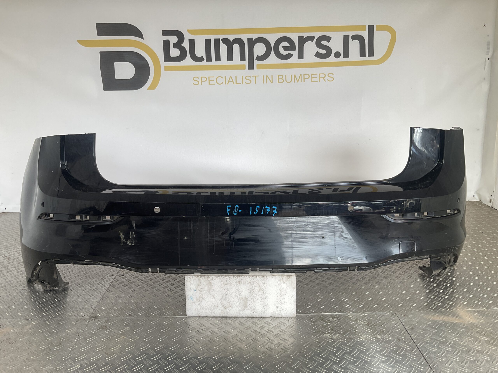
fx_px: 417
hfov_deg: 61.7
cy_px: 186
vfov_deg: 48.2
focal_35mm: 29
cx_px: 249
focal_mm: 3
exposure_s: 1/120
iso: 25
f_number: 1.8
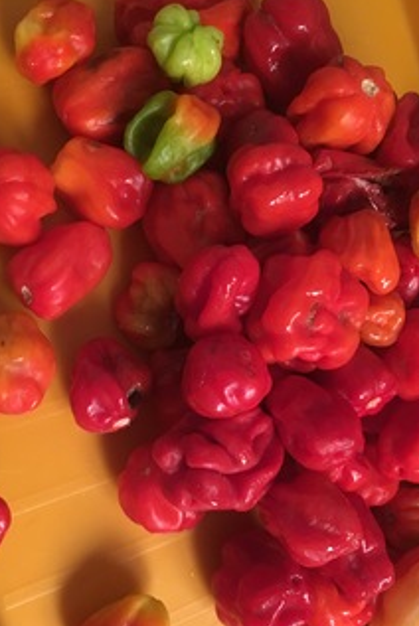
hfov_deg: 35.1
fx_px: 662
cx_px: 192
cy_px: 342
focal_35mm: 38
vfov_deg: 50.6
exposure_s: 1/17
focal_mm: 4.15
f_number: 2.2
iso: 400
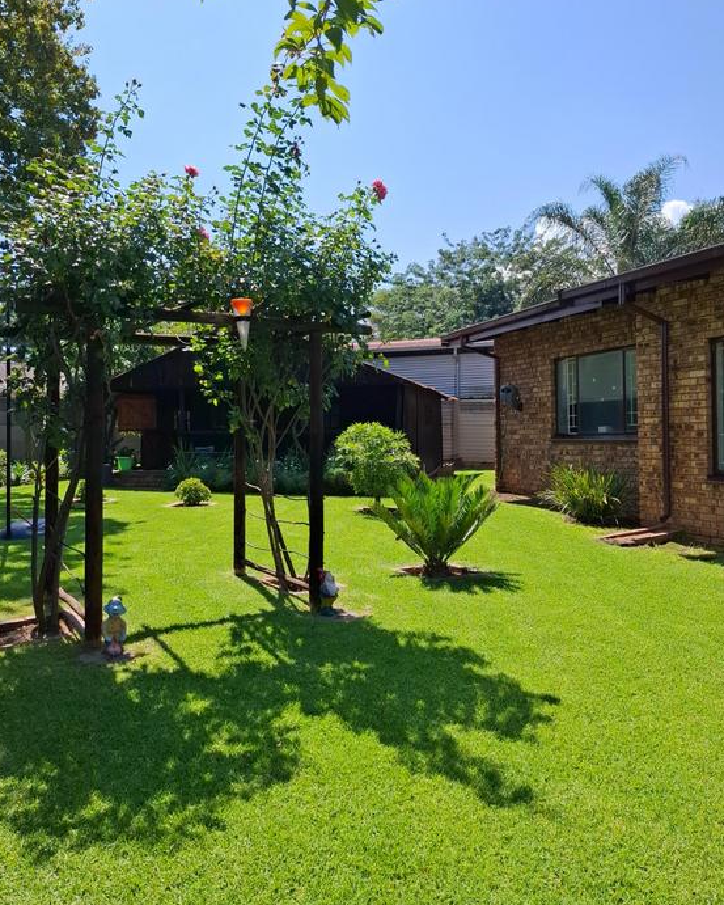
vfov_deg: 66.0
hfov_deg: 54.9
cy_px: 448
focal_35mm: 26
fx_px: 696
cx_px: 347
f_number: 1.8
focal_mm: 5.54
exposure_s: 1/2079
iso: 50
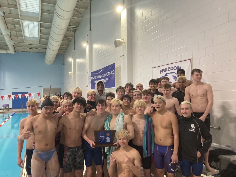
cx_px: 118
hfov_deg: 63.4
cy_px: 88
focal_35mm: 28
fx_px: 191
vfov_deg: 49.7
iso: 200
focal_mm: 3.99
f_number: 1.8
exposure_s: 1/60
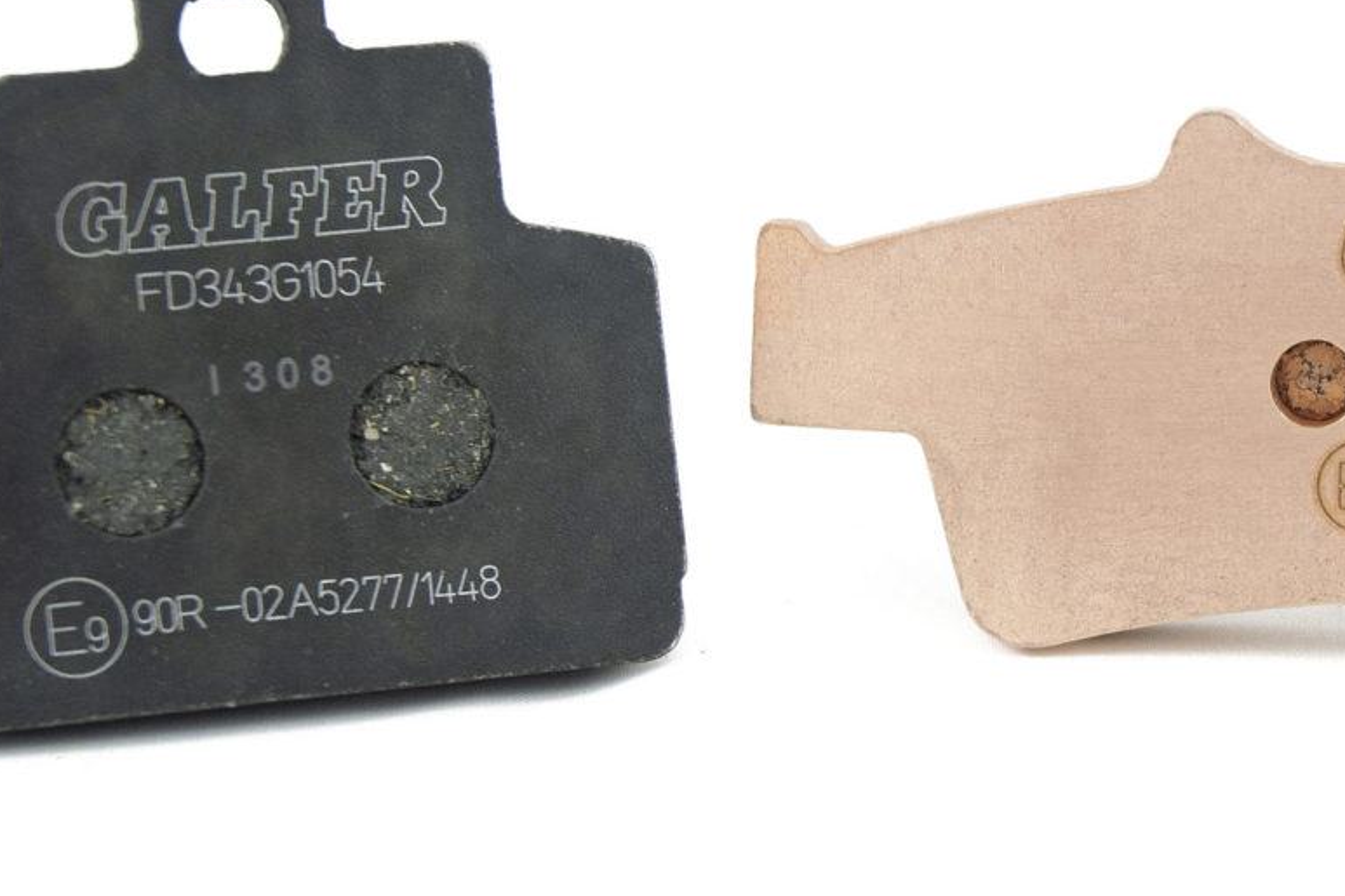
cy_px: 389
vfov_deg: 9.1
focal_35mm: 151
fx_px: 5640
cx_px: 1157
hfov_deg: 13.5
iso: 200
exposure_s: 1/40
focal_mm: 38
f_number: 4.2
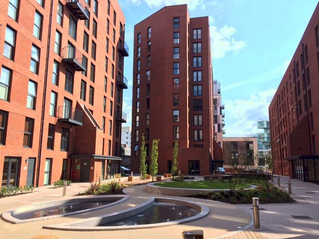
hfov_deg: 61.7
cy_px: 120
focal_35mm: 29
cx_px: 160
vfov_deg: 48.2
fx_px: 267
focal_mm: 4.15
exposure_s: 1/1026
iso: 32
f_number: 2.2
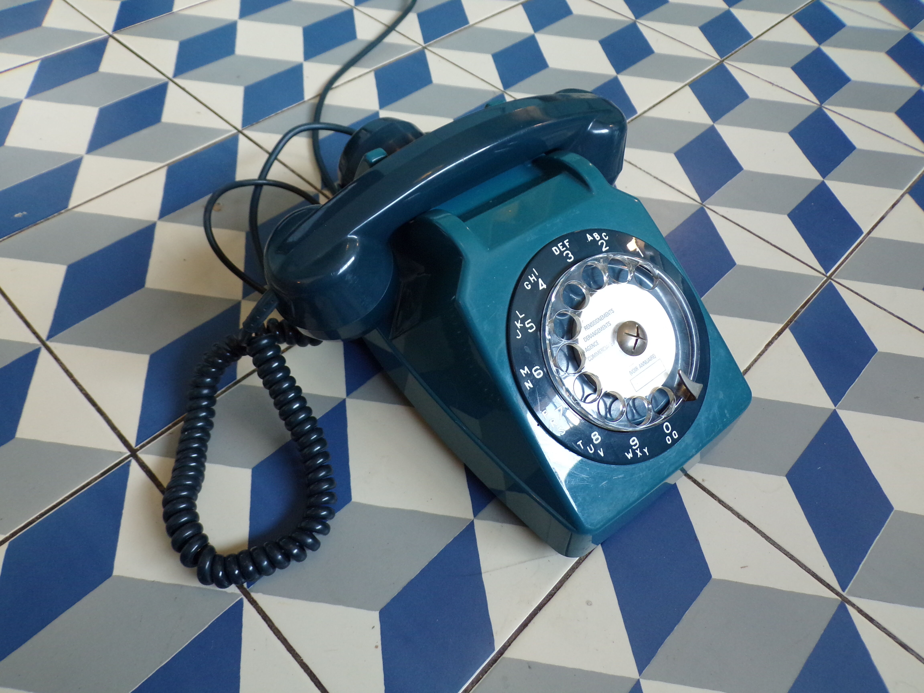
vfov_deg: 56.8
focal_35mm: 24
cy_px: 346
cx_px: 462
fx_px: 641
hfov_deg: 71.6
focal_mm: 4.3
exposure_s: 1/34
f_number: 3
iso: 200
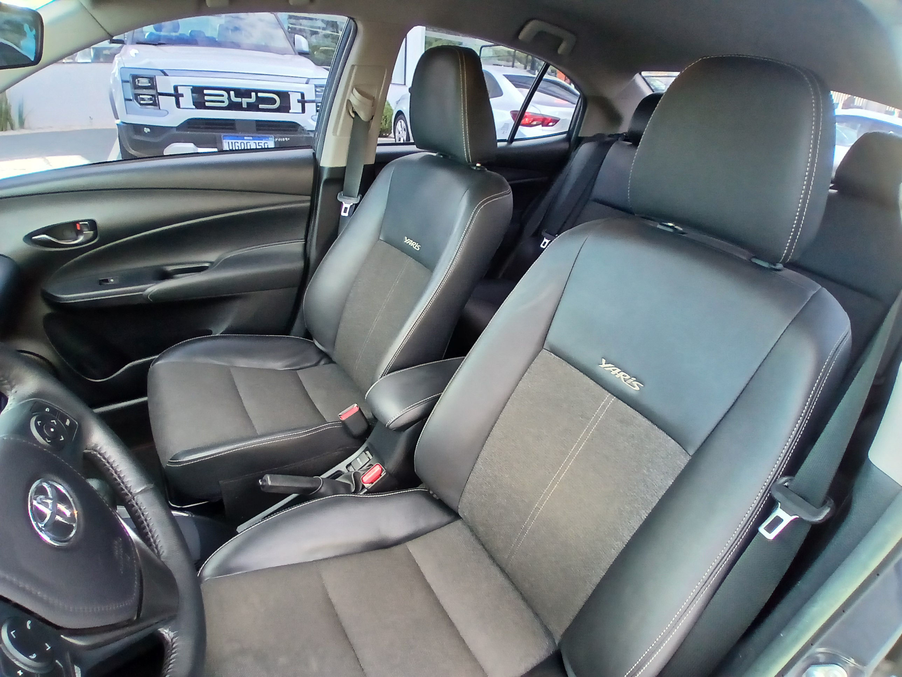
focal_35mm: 17
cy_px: 338
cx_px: 451
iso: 100
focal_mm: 1.4
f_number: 2.2
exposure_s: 1/33
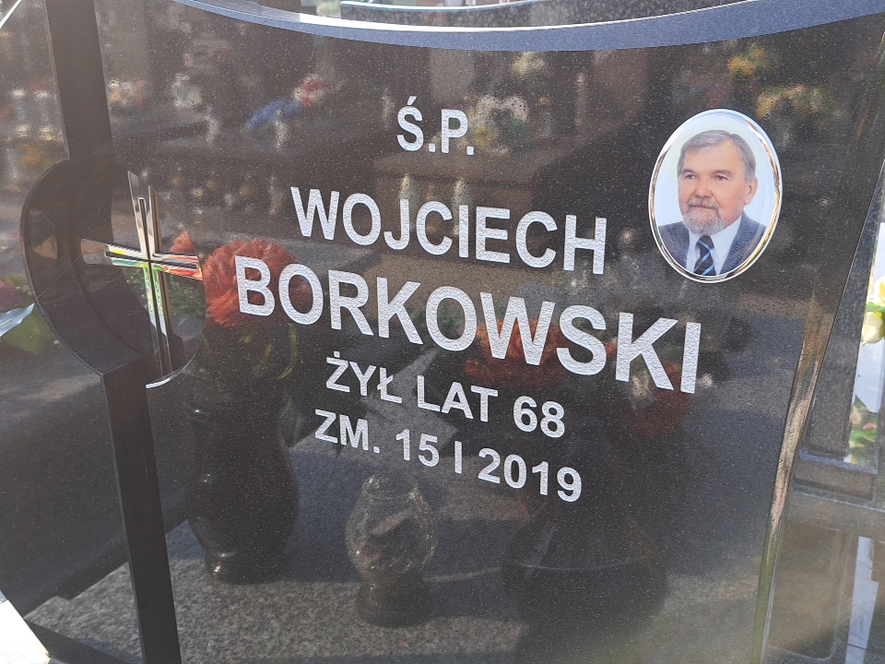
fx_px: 614
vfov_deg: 56.8
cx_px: 442
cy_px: 332
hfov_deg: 71.6
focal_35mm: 24
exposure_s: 1/220
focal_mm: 5.23
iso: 50
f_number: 1.8
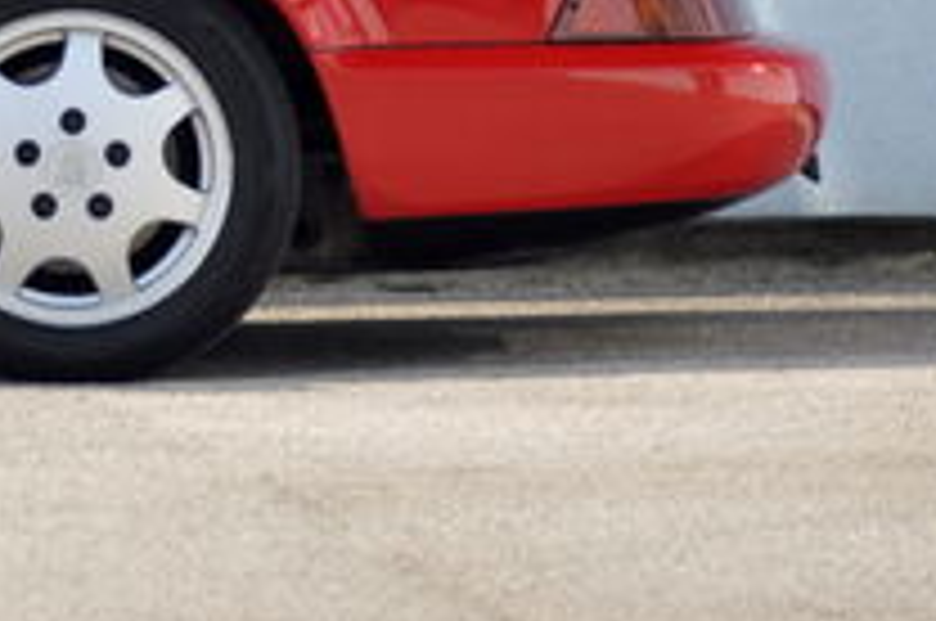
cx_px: -657
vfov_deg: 2.1
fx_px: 16640
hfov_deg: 3.2
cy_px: 63
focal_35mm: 641
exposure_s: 1/320
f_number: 5.6
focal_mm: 116
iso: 500
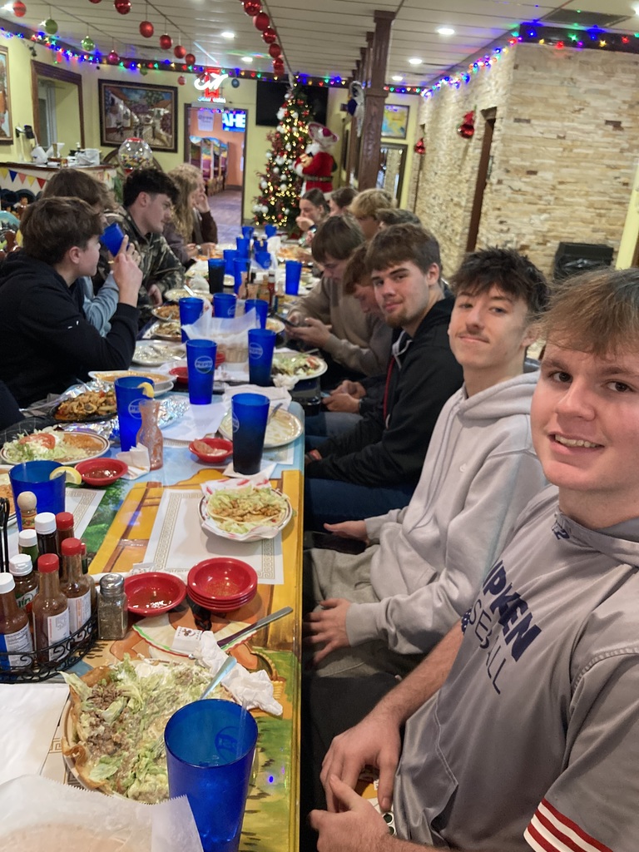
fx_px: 689
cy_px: 426
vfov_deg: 63.4
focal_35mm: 28
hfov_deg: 49.7
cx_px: 320
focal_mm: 3.99
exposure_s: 1/30
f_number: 1.8
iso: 500
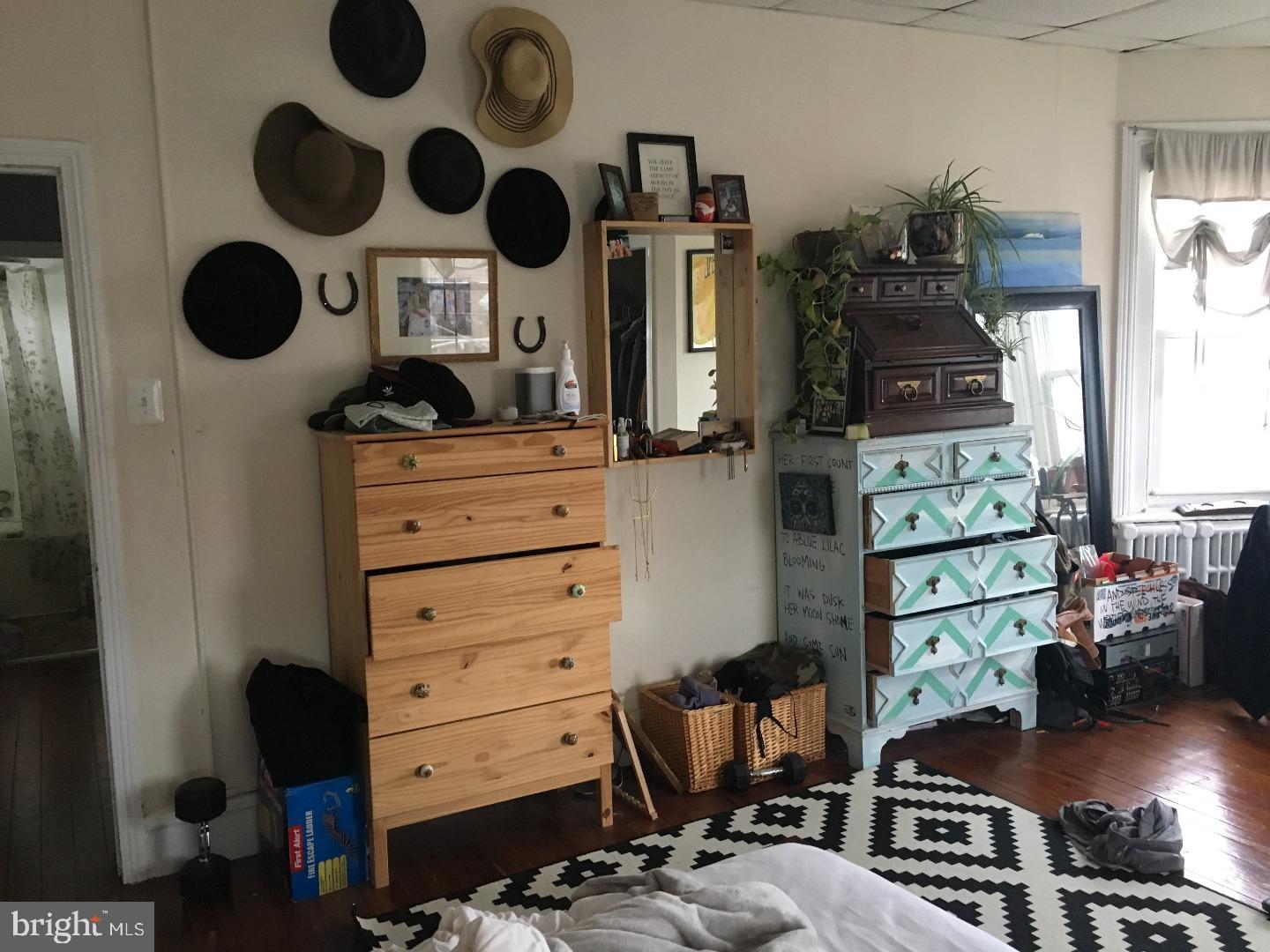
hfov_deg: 61.7
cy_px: 476
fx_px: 1064
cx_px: 635
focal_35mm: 29
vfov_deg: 48.2
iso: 160
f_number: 2.2
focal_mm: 4.15
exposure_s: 1/30
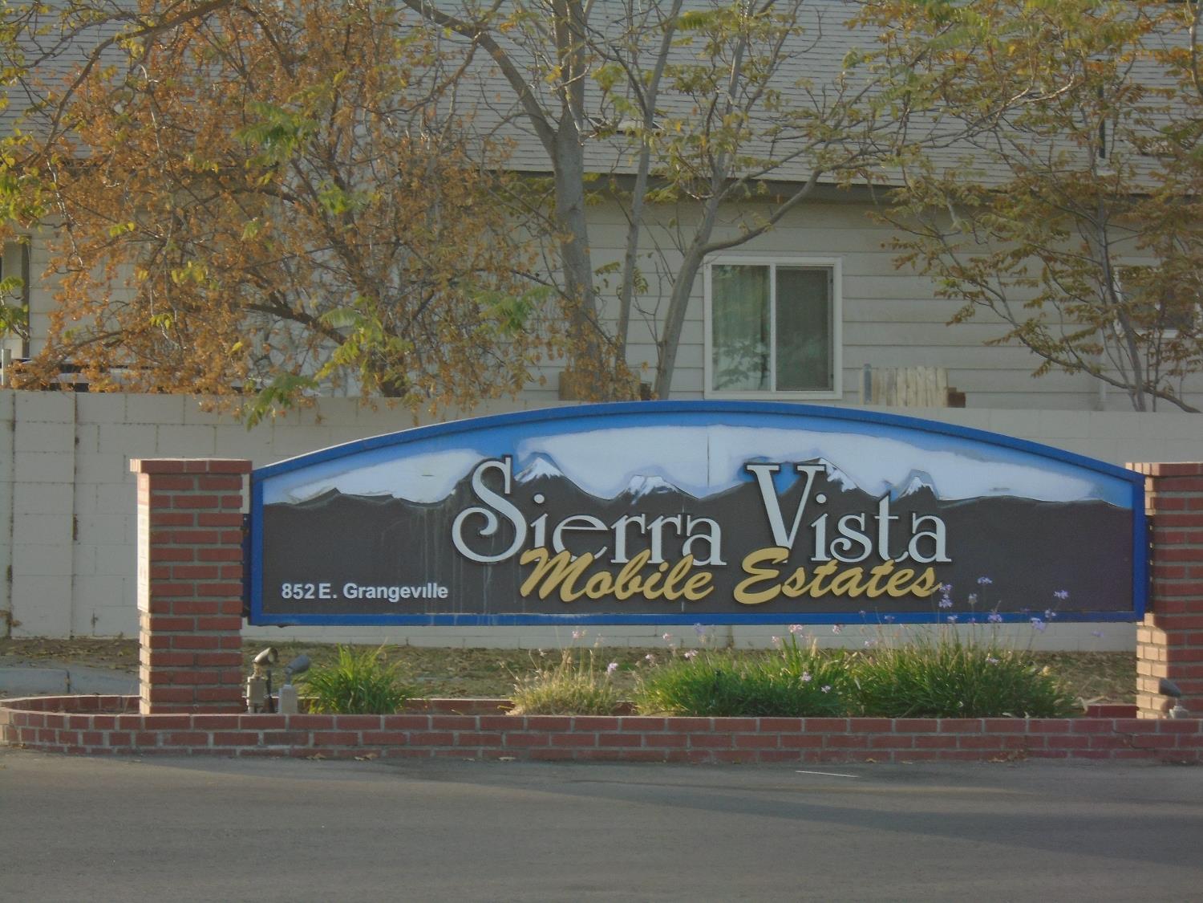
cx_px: 602
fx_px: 4518
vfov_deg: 11.4
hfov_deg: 15.2
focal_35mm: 130
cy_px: 452
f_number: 6.4
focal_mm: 23
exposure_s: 1/60
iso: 100
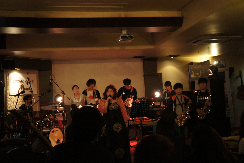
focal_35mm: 44
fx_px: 295
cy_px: 82
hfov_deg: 45.0
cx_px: 122
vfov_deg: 30.8
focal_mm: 29
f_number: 4
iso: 1600
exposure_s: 1/30
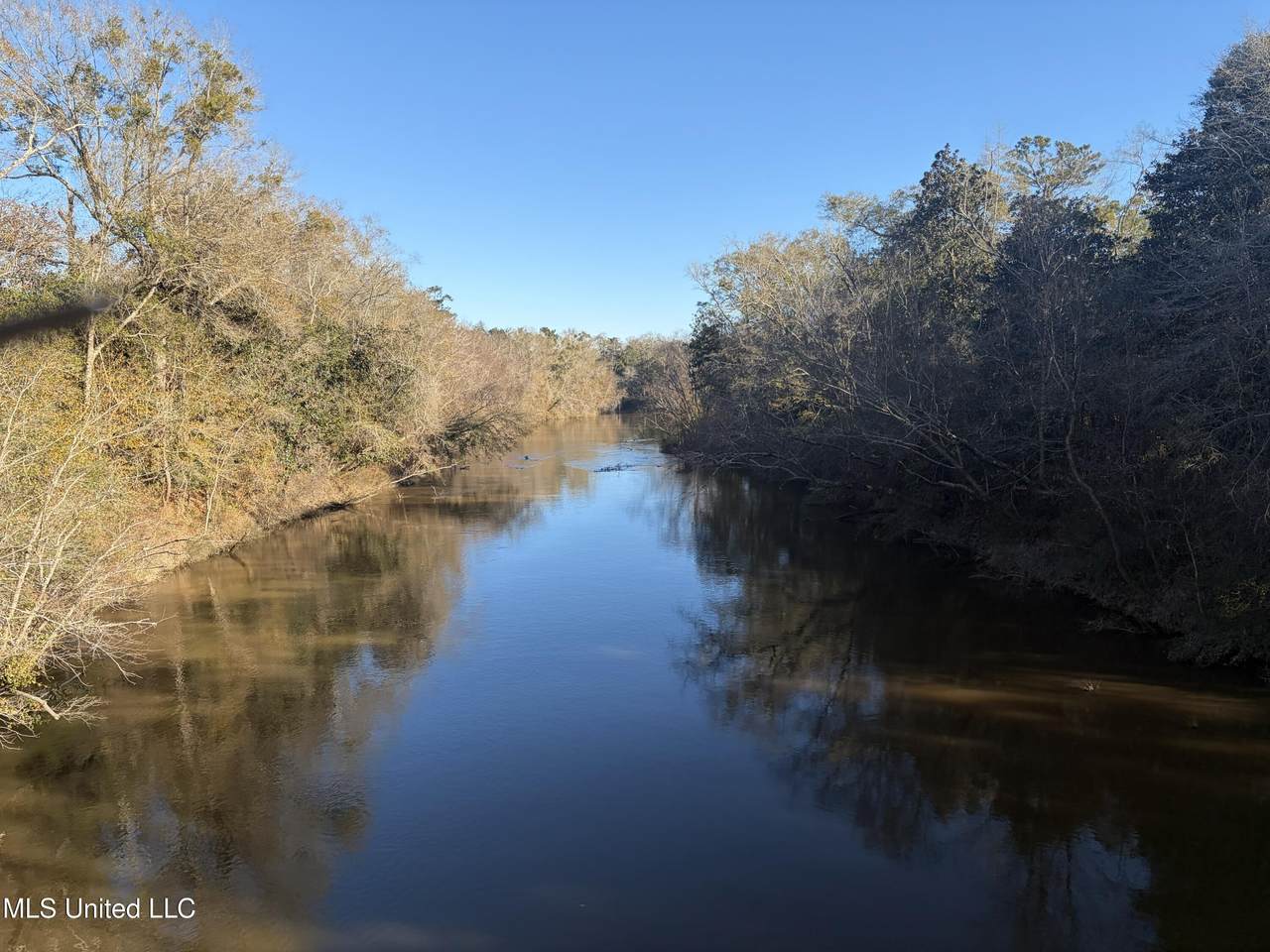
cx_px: 635
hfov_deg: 67.3
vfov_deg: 53.1
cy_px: 476
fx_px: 954
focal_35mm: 26
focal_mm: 5.96
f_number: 1.6
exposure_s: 1/1420
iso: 50
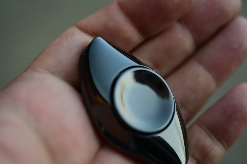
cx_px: 124
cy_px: 82
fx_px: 343
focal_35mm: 50
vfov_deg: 26.9
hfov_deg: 39.6
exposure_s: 1/320
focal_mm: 50
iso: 400
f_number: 4.5
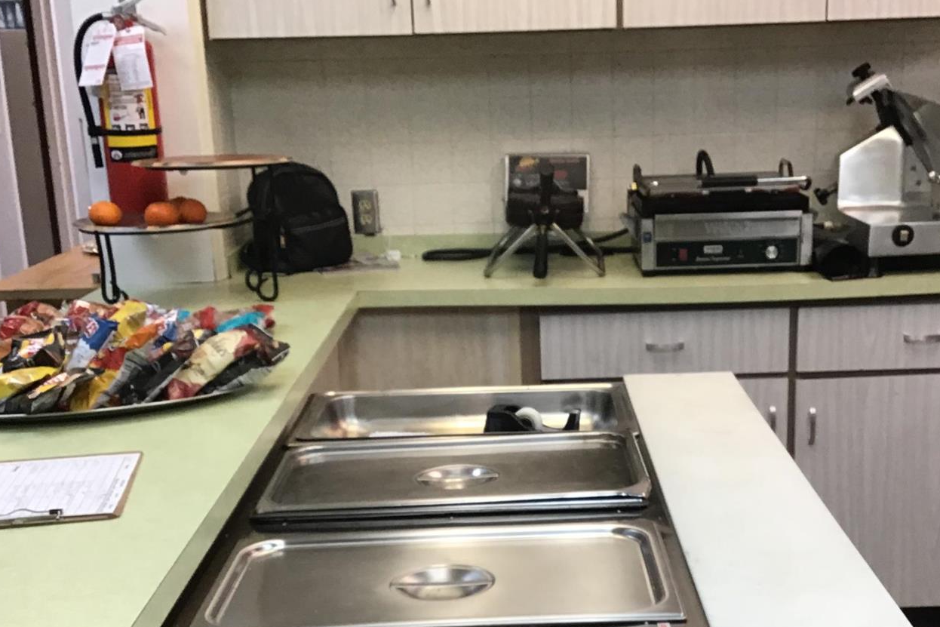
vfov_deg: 25.2
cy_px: 469
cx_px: 547
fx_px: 1384
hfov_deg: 37.4
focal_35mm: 53
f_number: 2.4
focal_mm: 3.3
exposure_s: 1/30
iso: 50
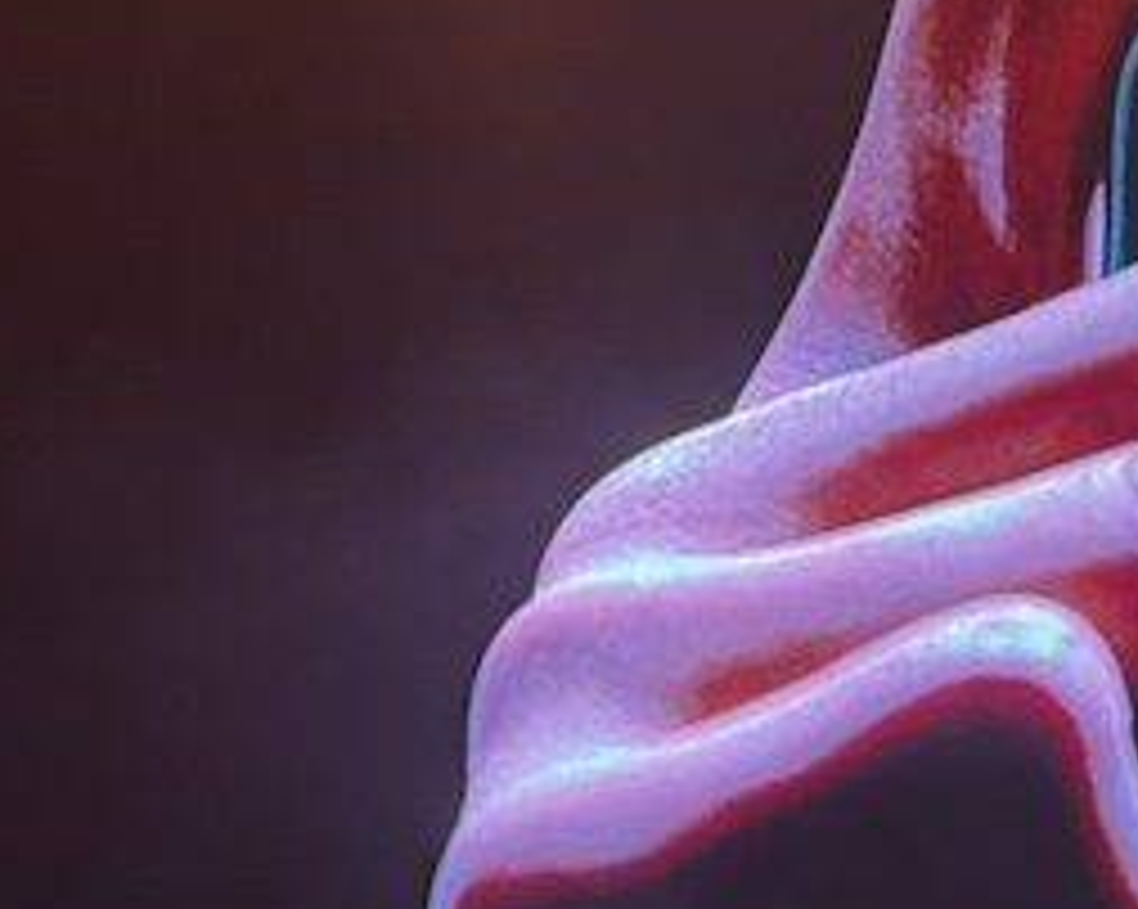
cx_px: 2303
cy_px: 490
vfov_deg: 7.7
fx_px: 6731
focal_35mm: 200
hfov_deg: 9.1
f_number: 1.78
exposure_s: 1/60
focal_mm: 6.76
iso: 160
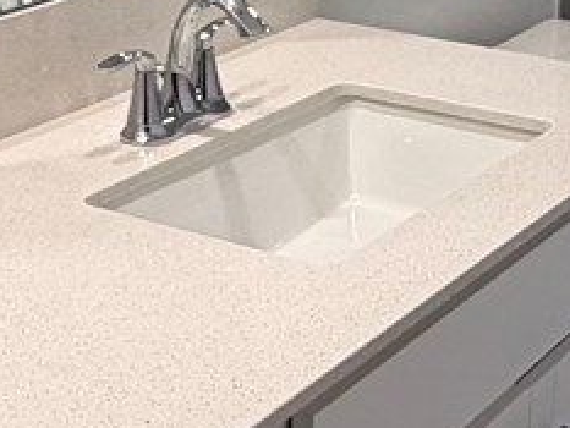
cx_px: 404
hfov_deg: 20.3
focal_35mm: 96
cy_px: 110
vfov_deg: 15.4
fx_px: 1582
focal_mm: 2.22
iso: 160
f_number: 2.2
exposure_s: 1/120
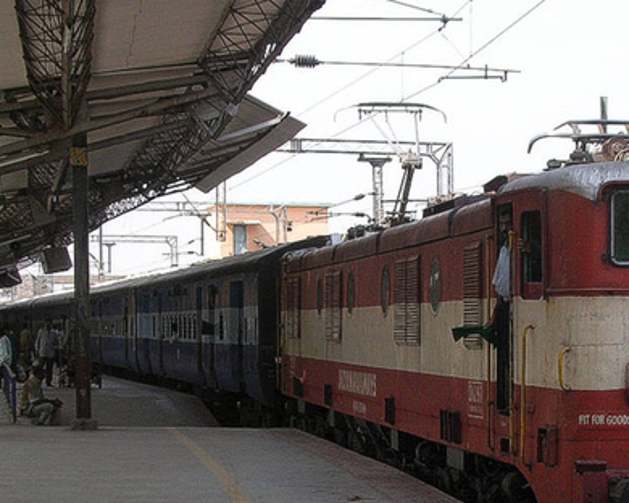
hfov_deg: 18.9
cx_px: 469
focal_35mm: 101
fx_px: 1880
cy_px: 380
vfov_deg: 15.2
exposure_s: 1/252
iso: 50
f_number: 3.5
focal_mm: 9.6
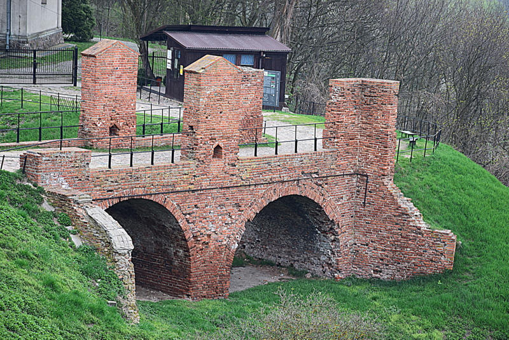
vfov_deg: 9.9
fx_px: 1952
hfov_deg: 14.9
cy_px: 170
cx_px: 254
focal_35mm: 138
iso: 400
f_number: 8
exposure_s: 1/50
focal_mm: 92
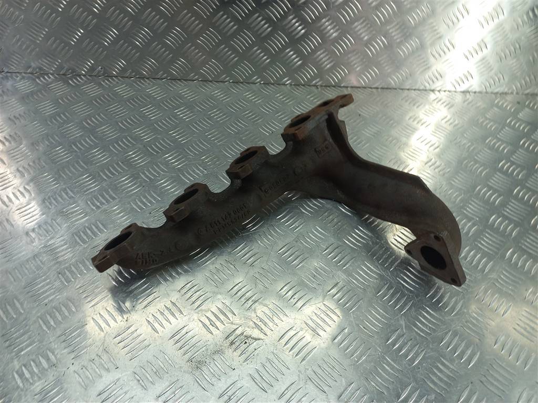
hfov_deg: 69.4
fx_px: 389
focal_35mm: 25
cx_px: 269
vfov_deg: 54.9
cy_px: 202
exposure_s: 1/50
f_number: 1.8
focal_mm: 4.6
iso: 40
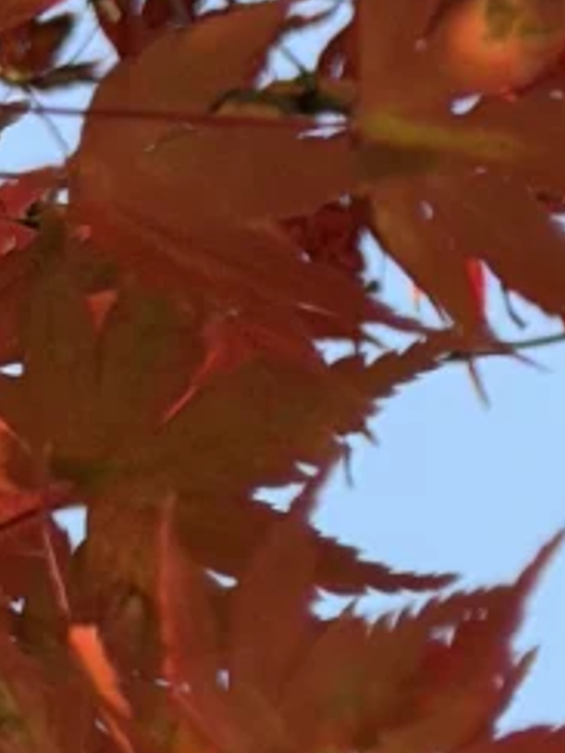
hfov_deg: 5.2
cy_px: 1608
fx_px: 6159
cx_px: 1019
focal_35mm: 283
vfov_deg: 6.7
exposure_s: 1/1041
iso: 64
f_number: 1.78
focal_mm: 6.76
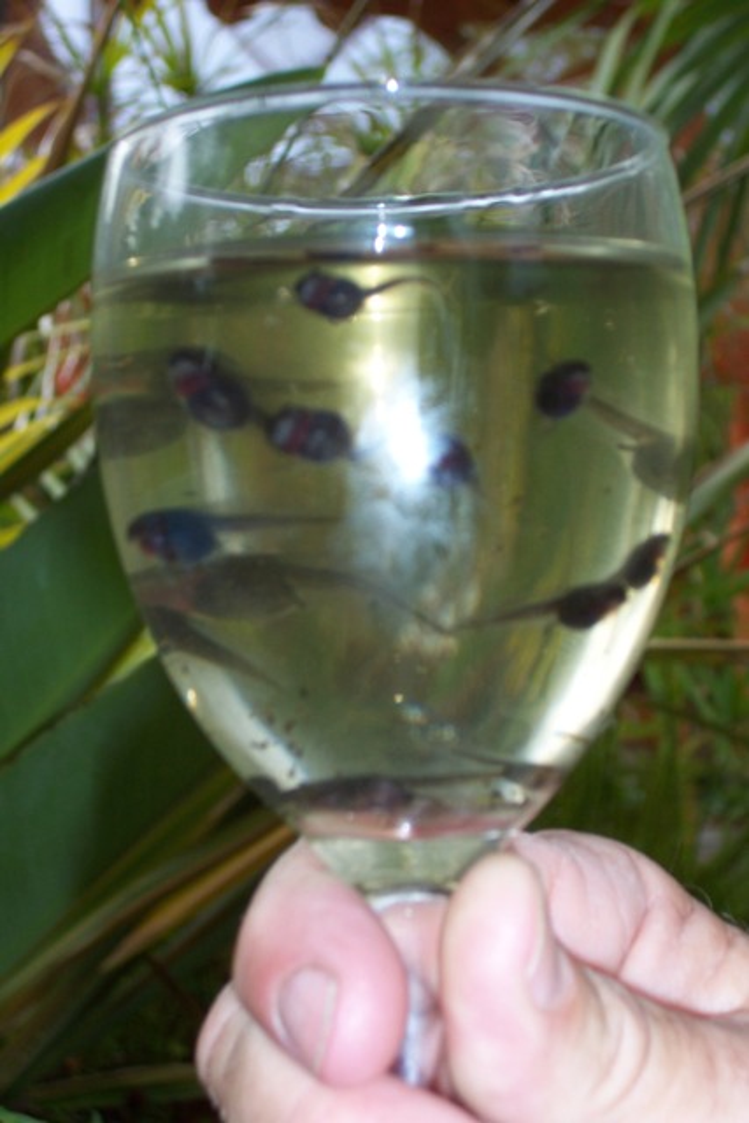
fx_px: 2558
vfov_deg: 24.8
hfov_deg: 16.7
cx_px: 374
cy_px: 562
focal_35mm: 82
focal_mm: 13.5
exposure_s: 1/90
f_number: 4.1
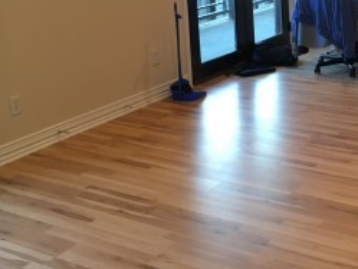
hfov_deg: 30.7
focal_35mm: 60
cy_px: 31
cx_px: 323
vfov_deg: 23.8
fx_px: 621
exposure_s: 1/30
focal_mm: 4.15
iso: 64
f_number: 2.2
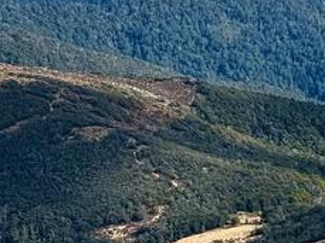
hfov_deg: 8.9
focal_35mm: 215
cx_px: 562
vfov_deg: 6.9
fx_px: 2015
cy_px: 172
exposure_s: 1/3534
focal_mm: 6.76
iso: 64
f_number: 1.78
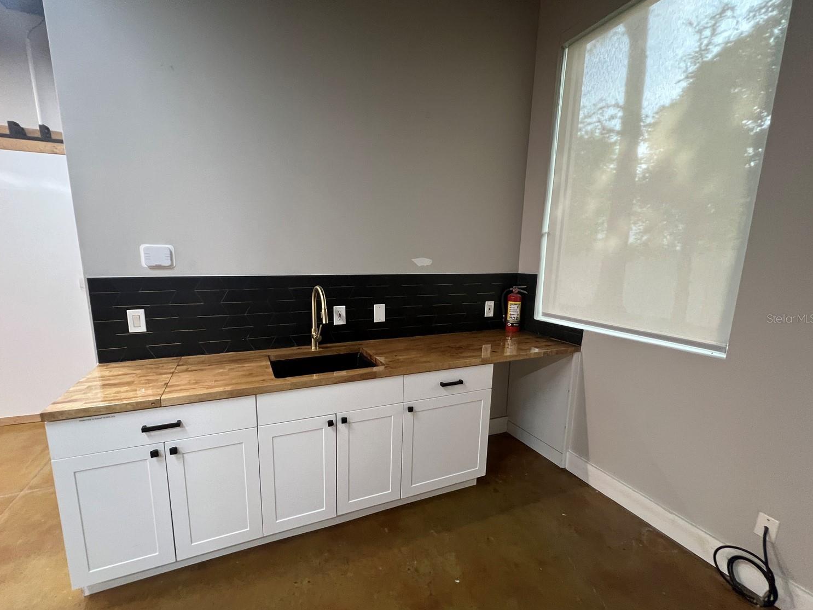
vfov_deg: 85.6
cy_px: 318
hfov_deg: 101.9
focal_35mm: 14
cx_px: 381
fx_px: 329
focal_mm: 1.57
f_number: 1.8
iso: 250
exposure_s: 1/60
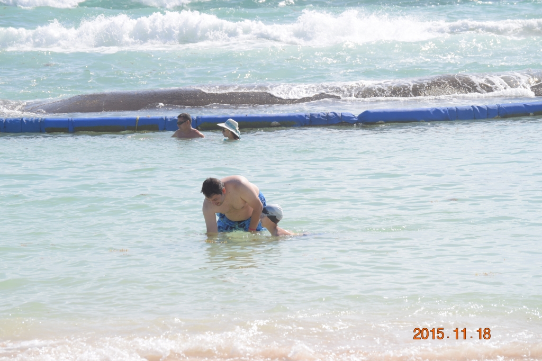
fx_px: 2370
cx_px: 271
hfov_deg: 13.0
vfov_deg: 8.7
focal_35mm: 158
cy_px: 180
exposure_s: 1/800
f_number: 7.1
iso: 200
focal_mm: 105
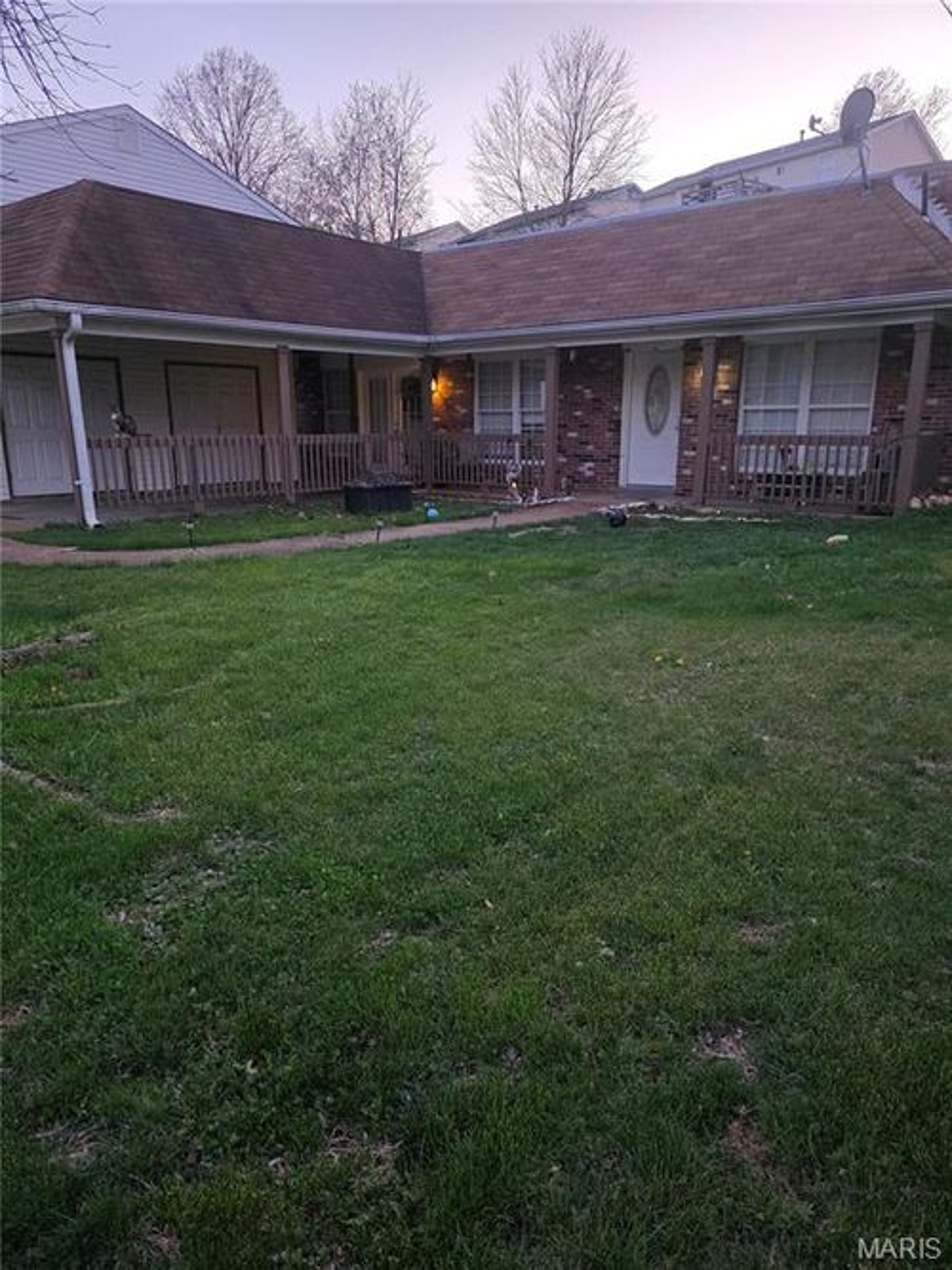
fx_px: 844
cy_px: 635
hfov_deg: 58.9
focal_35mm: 23
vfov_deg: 73.9
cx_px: 476
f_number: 1.7
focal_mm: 6.3
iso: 1600
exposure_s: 1/120
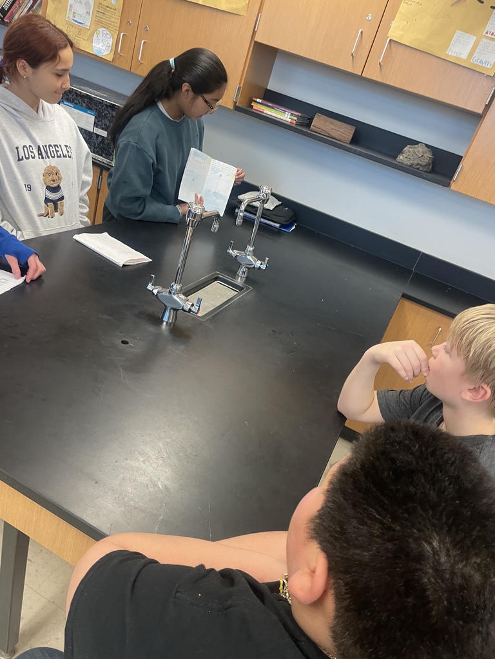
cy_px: 330
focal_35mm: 26
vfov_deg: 67.3
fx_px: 496
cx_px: 248
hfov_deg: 53.1
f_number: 1.6
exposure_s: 1/60
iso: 250
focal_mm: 4.2
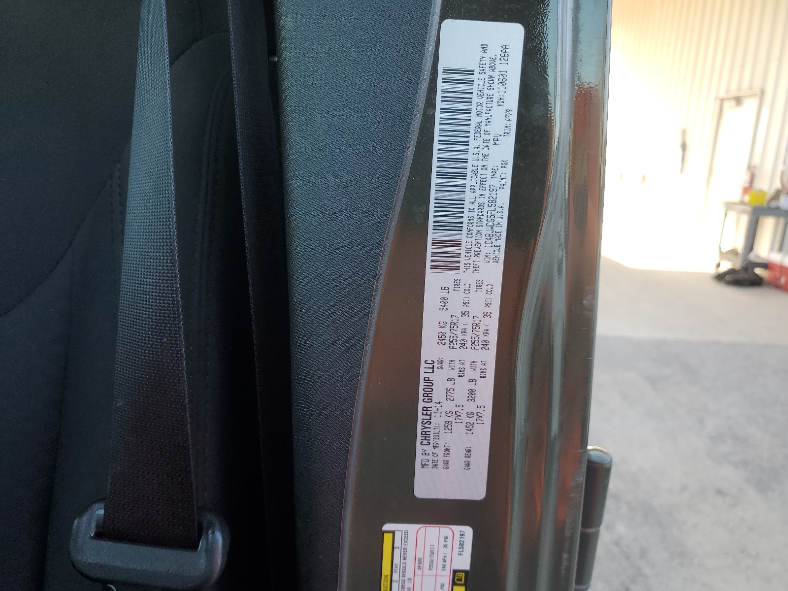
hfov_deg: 67.3
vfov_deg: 53.1
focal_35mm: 26
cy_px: 296
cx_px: 394
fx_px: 592
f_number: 1.5
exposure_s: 1/185
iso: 50
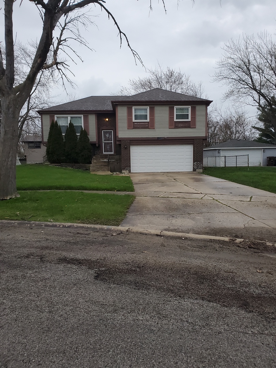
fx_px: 276
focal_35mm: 26
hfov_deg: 53.1
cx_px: 138
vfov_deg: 67.3
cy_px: 184
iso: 320
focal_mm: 4.3
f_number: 2.4
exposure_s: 1/120
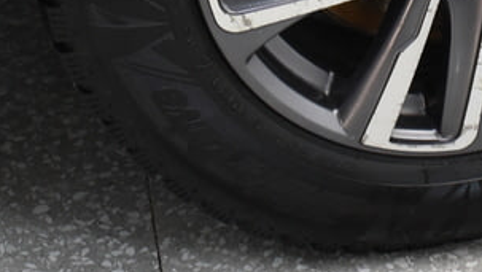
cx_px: 471
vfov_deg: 10.6
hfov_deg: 18.6
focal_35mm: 112
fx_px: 1433
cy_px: -105
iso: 1100
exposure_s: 1/50
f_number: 4
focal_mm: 24
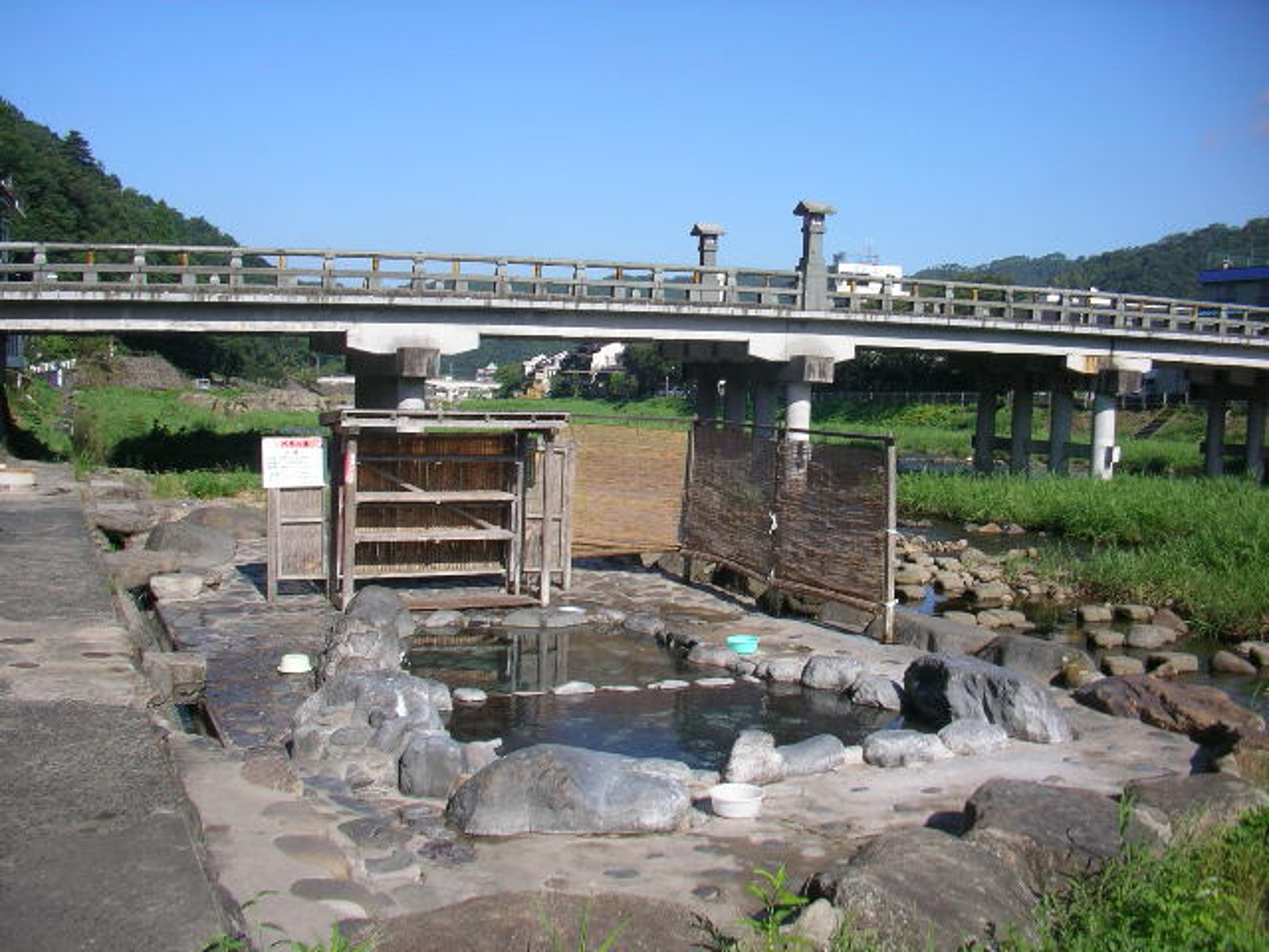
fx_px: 1356
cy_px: 476
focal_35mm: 37
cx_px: 634
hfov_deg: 50.1
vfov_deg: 38.7
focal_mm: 5.7
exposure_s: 1/400
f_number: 2.8
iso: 50
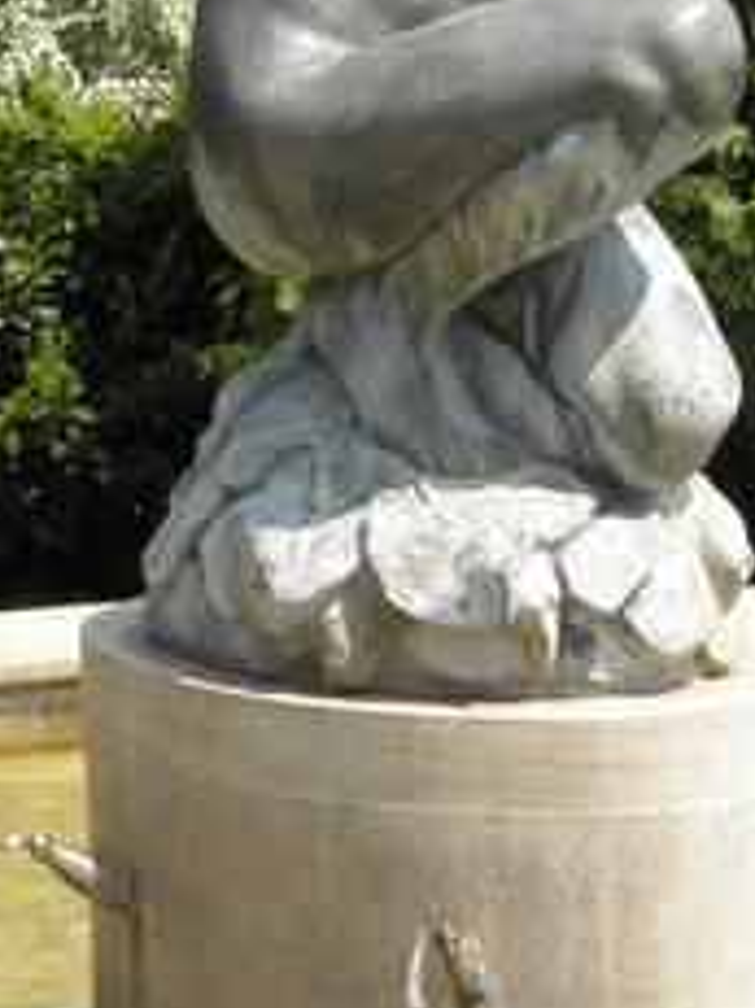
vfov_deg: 16.0
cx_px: 380
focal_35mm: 122
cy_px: 135
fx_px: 3551
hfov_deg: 12.1
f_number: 5.6
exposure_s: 1/160
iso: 64
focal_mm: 7.87
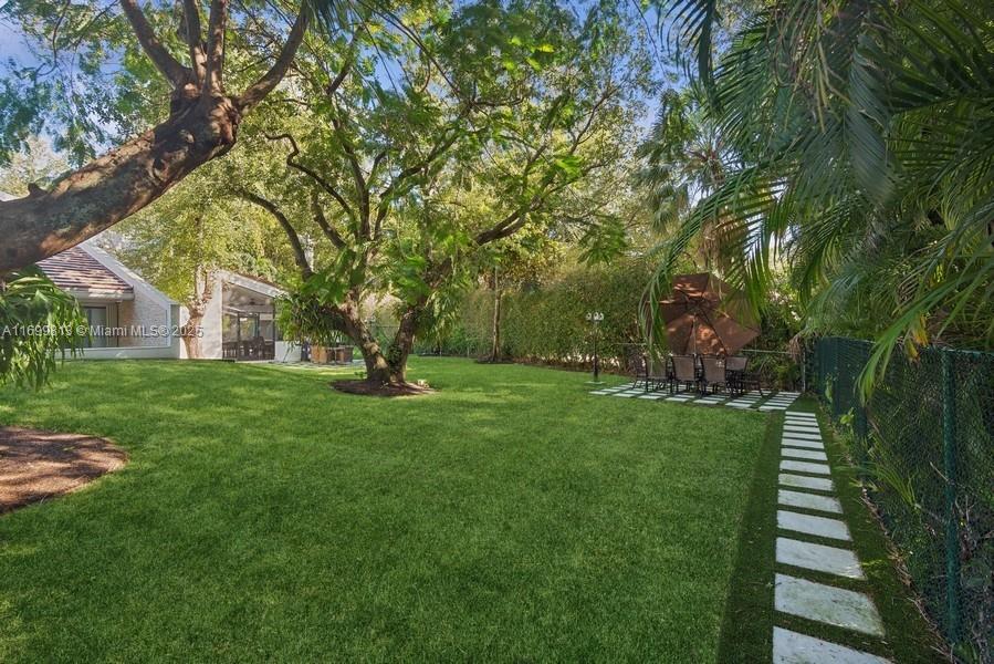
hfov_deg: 93.3
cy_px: 332
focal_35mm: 17
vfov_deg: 70.5
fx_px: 470
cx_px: 497
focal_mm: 17
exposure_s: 1/20
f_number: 8
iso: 200
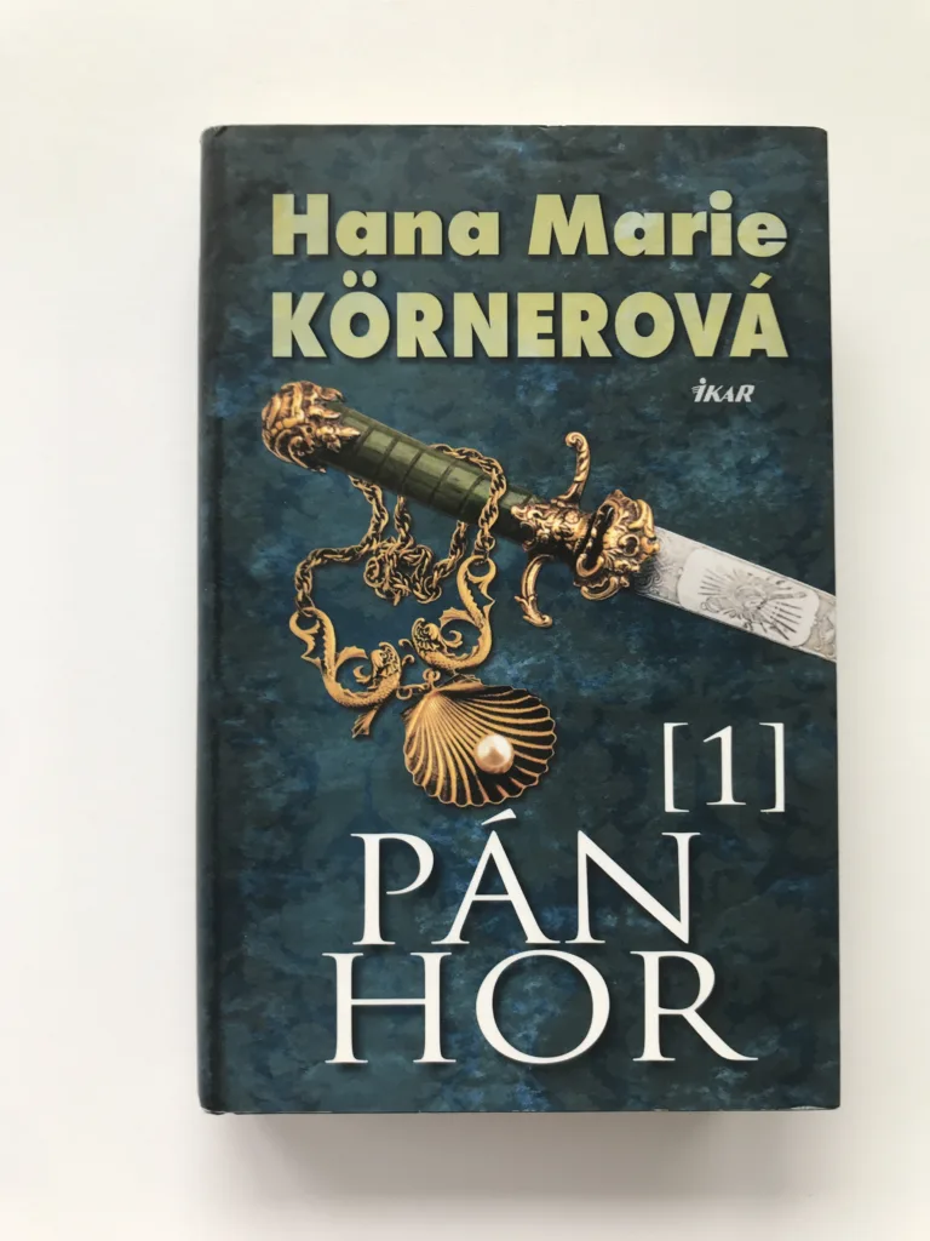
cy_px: 620
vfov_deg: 63.4
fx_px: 1003
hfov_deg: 49.7
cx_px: 465
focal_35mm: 28
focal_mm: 3.99
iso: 32
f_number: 1.8
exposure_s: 1/100
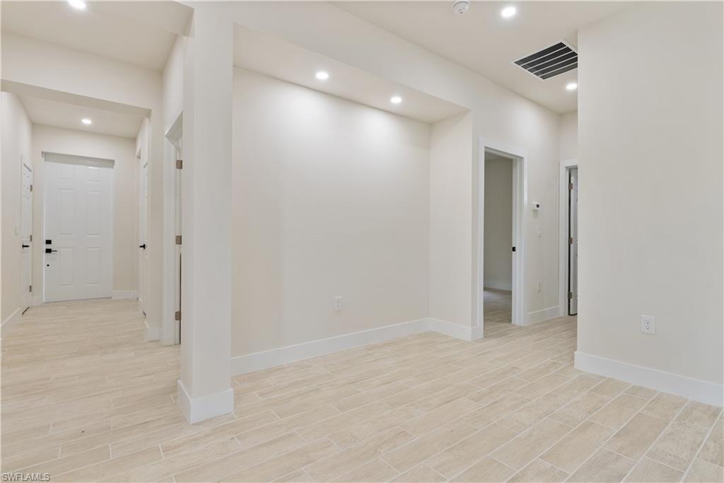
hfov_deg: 93.3
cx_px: 362
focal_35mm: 17
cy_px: 242
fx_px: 342
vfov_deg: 70.5
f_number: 9
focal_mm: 17
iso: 200
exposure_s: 1/2
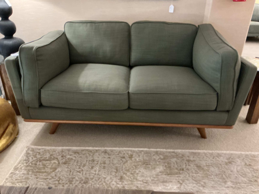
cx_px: 130
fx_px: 217
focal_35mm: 29
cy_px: 97
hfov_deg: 61.7
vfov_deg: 48.2
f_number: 1.8
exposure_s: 1/30
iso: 500
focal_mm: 3
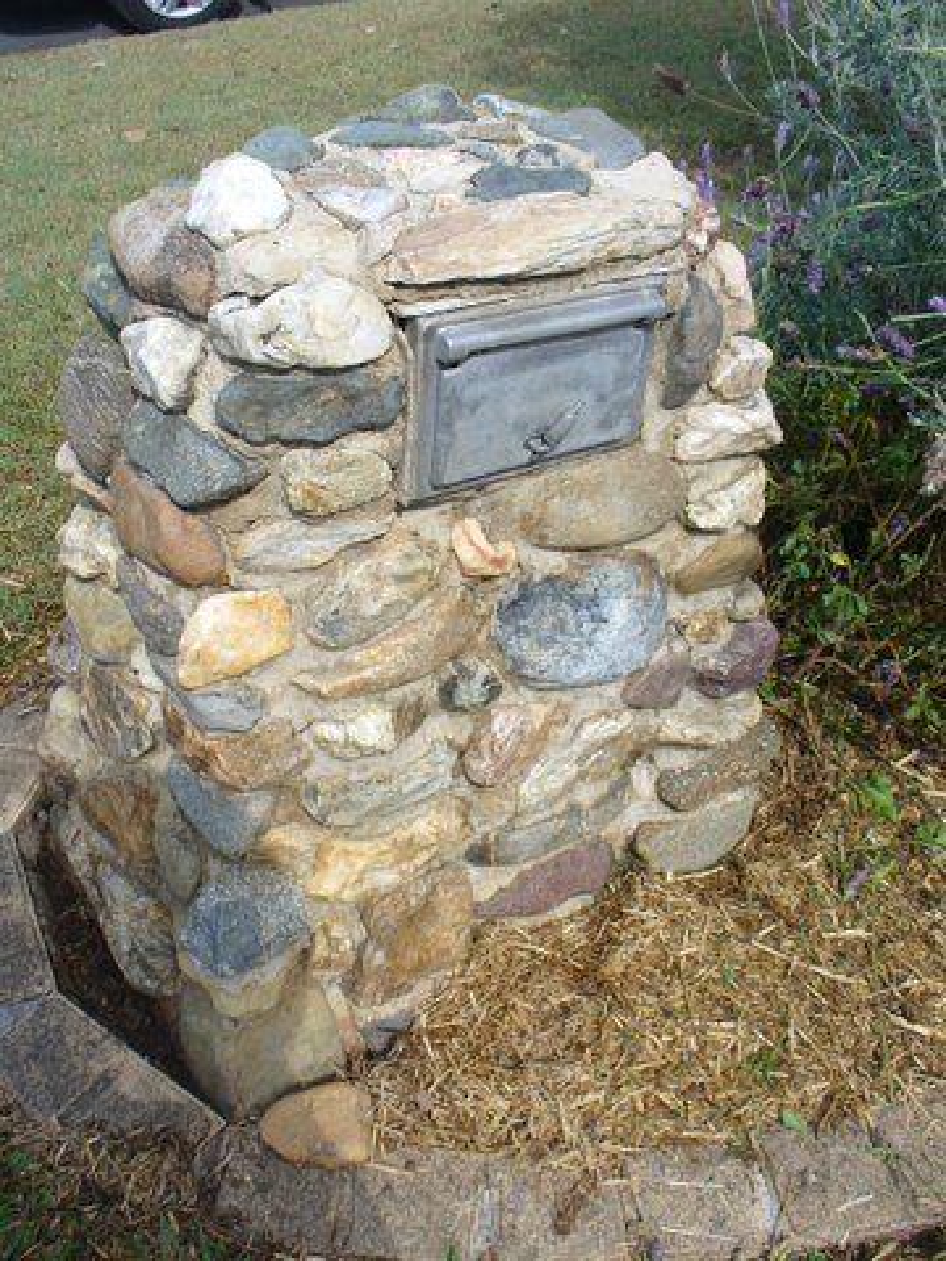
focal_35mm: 37
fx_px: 1348
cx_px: 473
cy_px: 630
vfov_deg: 50.1
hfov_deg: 38.7
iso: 80
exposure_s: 1/160
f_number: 5.6
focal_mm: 6.1
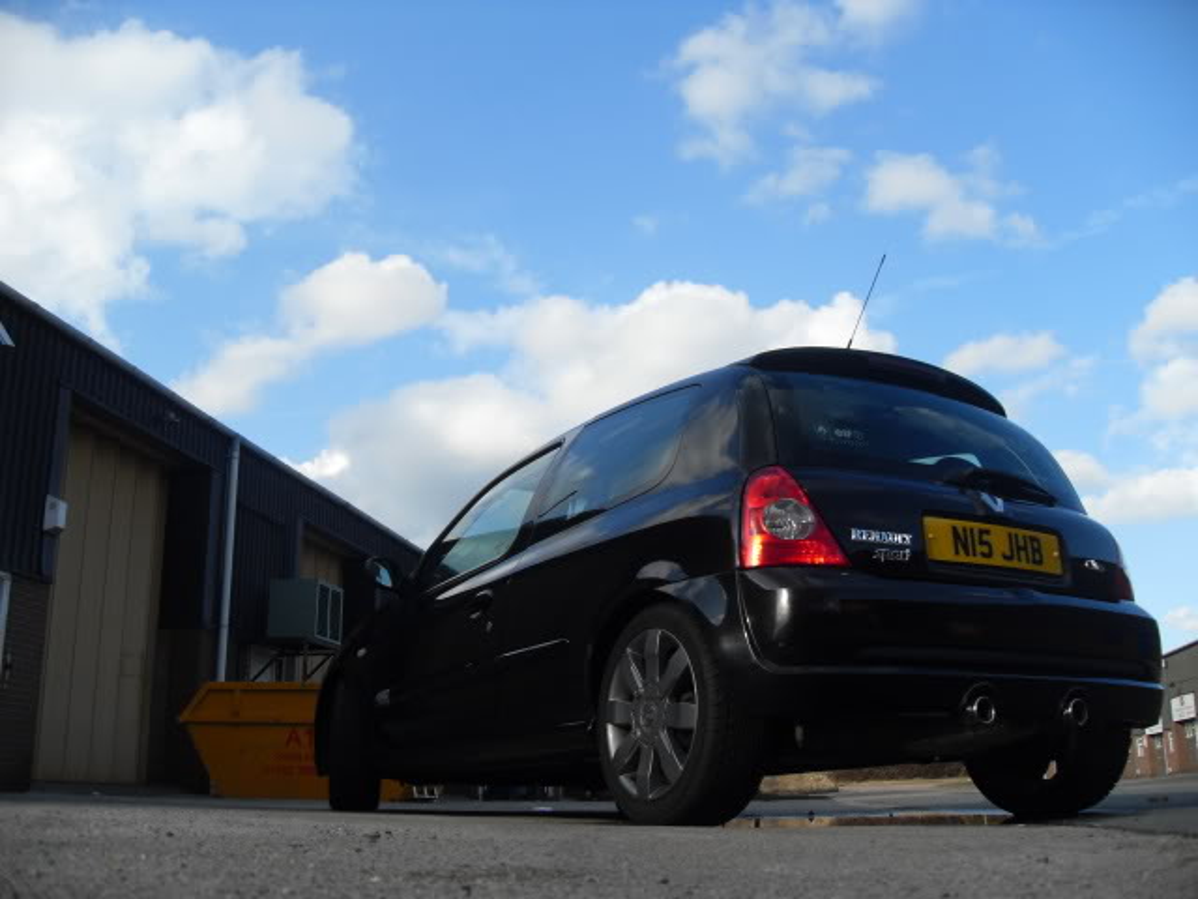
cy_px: 450
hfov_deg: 54.0
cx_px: 599
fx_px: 1177
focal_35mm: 34
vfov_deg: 41.8
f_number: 7
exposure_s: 1/180
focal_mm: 6.3
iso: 80
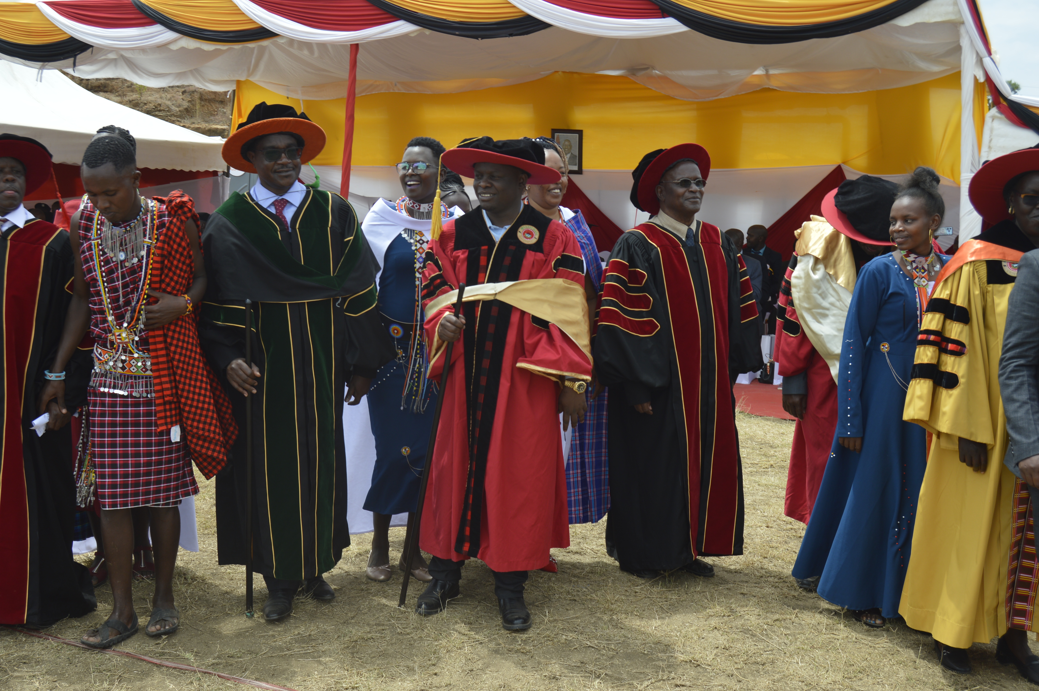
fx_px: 1211
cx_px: 520
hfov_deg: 46.4
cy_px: 346
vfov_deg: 31.8
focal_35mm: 42
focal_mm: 28
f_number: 7.1
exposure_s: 1/200
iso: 100
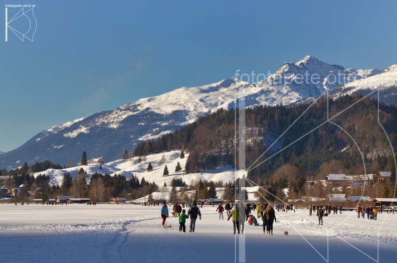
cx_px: 198
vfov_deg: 8.7
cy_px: 132
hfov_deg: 13.1
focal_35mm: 158
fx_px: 1733
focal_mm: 105
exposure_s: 1/200
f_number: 13
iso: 100
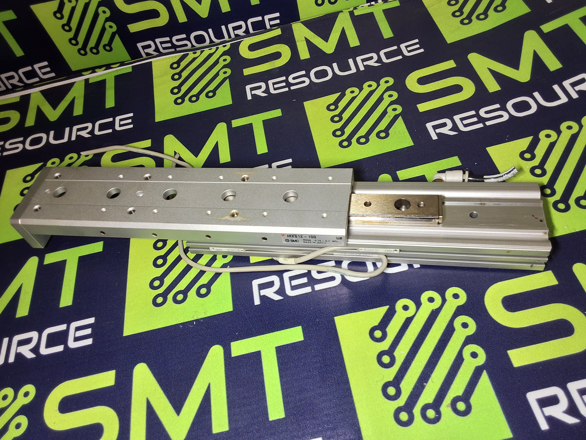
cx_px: 293
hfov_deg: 63.4
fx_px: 474
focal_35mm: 28
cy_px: 220
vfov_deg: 49.7
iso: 50
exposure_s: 1/40
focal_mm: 2.91
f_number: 1.9
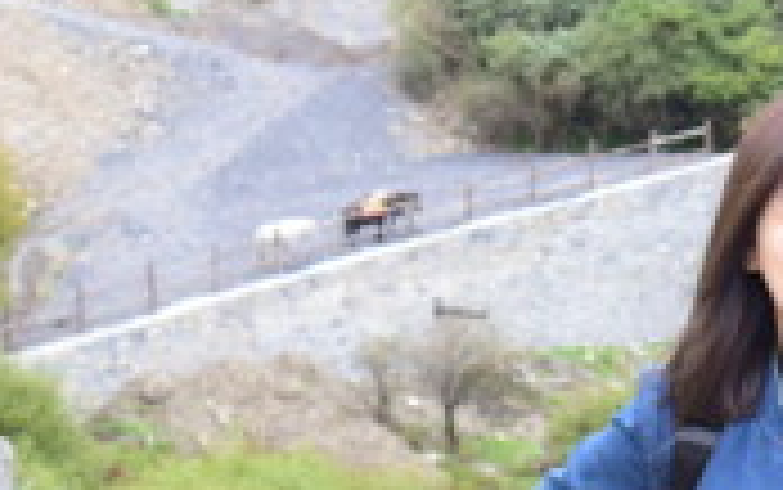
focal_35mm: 180
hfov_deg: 11.5
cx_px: 819
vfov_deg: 7.3
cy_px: 94
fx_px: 3844
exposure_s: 1/250
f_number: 8
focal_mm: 40
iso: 1000
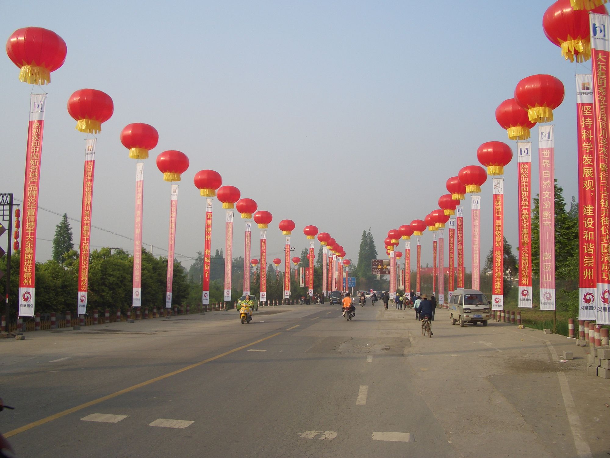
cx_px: 305
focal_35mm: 35
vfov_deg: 40.7
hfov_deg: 52.6
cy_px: 229
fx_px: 617
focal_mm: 5.8
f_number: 4.3
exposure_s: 1/320
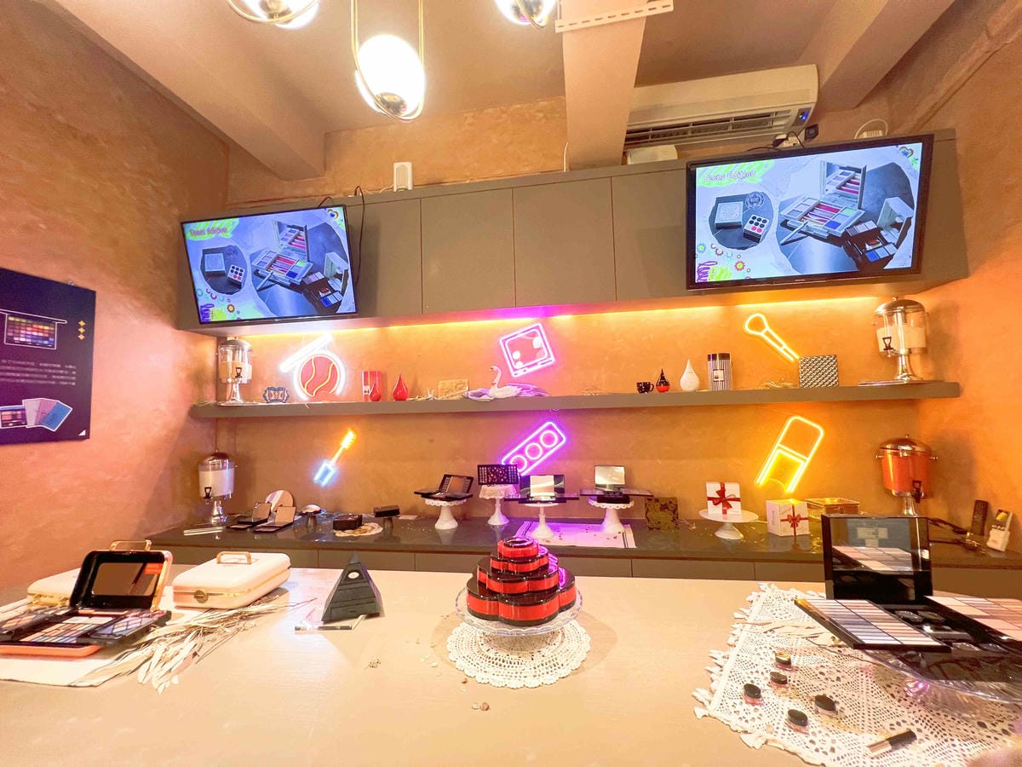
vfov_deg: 89.9
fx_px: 384
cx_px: 511
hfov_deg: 106.2
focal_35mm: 13
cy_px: 384
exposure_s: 1/120
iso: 200
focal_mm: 1.57
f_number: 1.8
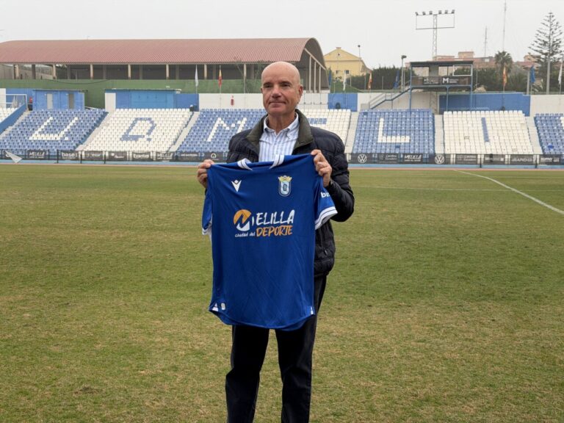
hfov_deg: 39.7
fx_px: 782
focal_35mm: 48
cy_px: 212
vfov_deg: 30.3
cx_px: 282
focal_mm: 6.76
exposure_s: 1/962
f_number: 1.78
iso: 64
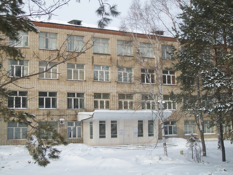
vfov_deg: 26.1
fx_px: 377
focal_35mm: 56
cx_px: 116
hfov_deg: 34.3
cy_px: 88
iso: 64
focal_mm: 9.4
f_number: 3.3
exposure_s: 1/500
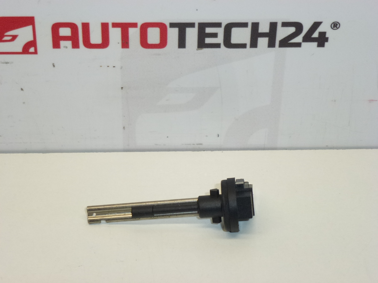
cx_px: 189
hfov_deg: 23.8
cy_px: 142
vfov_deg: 18.0
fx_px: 895
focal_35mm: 82
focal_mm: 14.8
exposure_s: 1/250
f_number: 4.8
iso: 400
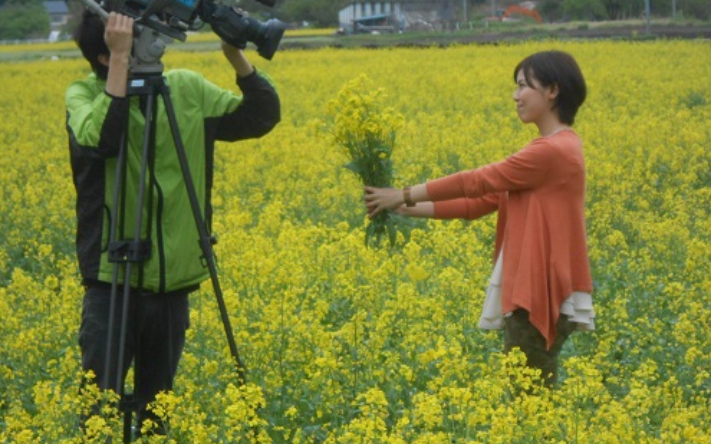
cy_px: 219
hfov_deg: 12.5
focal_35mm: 167
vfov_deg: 7.8
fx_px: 3235
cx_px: 353
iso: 320
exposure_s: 1/500
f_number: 6.5
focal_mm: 27.6
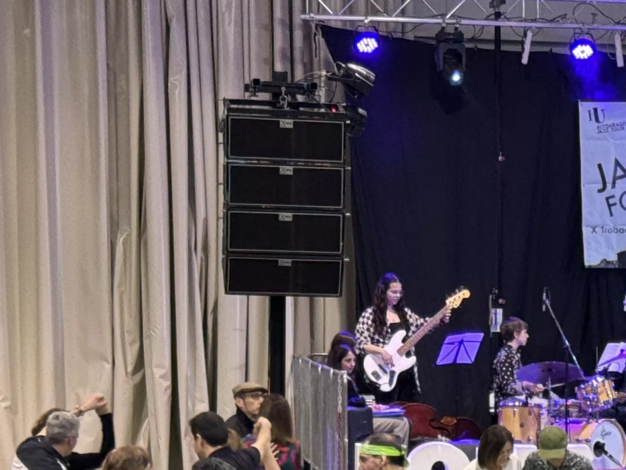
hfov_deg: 12.2
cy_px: 547
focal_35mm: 158
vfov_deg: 9.3
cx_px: 756
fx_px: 2858
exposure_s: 1/50
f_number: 1.78
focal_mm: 6.76
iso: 125
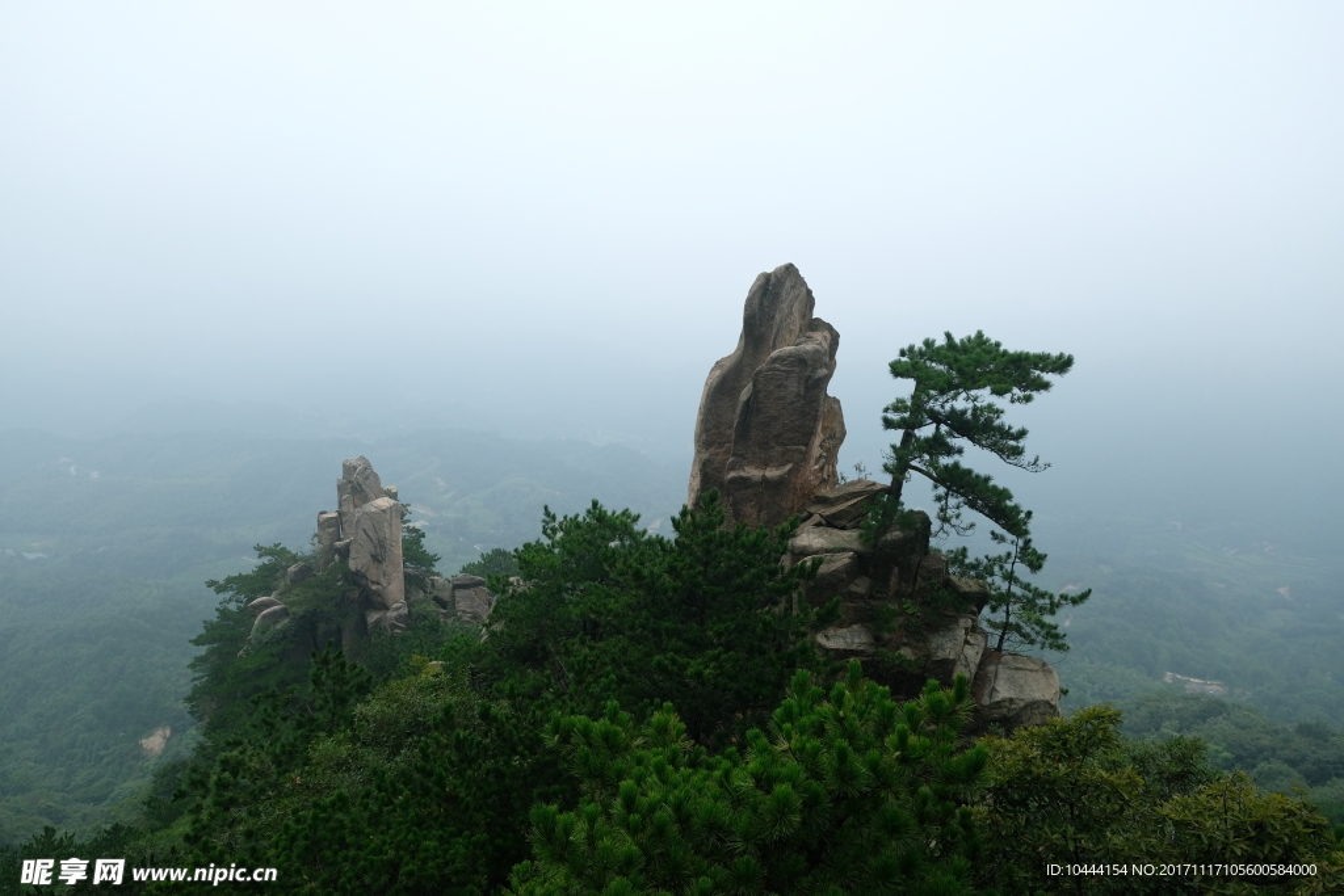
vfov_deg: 57.2
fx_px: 821
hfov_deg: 78.6
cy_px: 448
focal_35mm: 22
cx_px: 672
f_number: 5
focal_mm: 14.5
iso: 400
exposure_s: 1/340
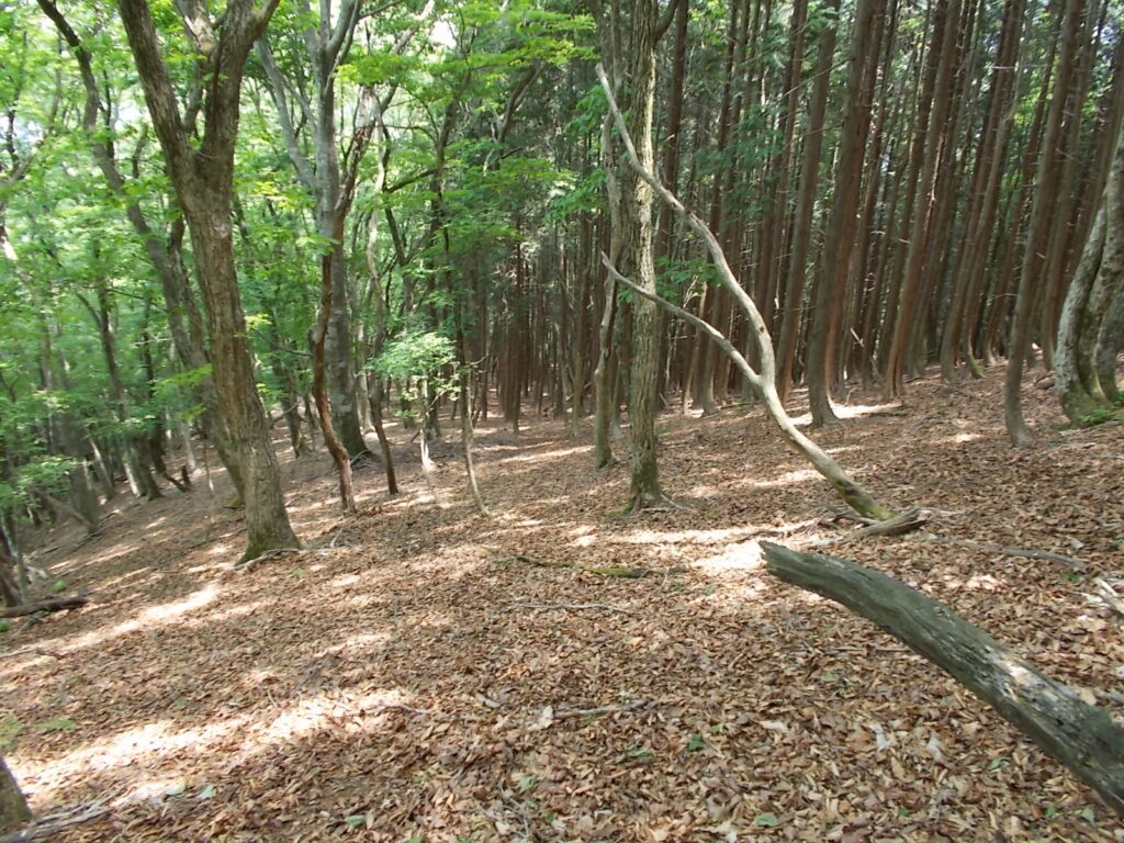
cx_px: 562
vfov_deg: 53.1
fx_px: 844
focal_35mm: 26
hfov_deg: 67.3
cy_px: 422
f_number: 3.2
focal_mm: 4.6
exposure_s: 1/25
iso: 80
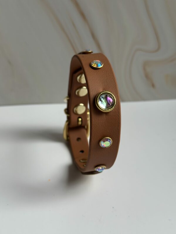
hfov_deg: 30.3
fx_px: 325
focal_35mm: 48
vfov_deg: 39.7
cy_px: 117
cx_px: 88
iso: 80
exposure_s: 1/293
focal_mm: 6.86
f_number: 1.78
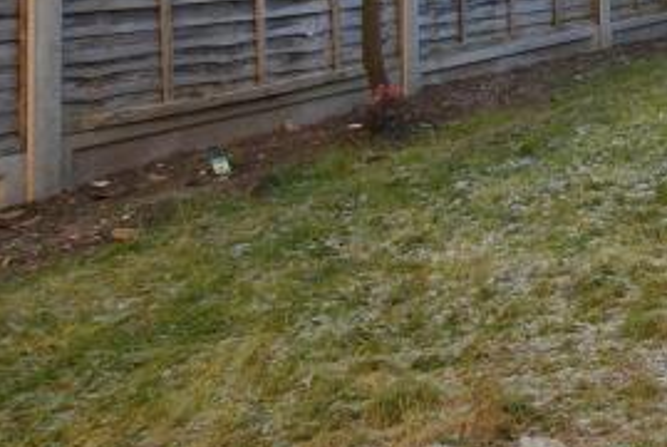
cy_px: -101
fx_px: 1057
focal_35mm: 57
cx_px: 1225
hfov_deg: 21.4
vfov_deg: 21.9
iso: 125
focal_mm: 10
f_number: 8
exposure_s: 1/60
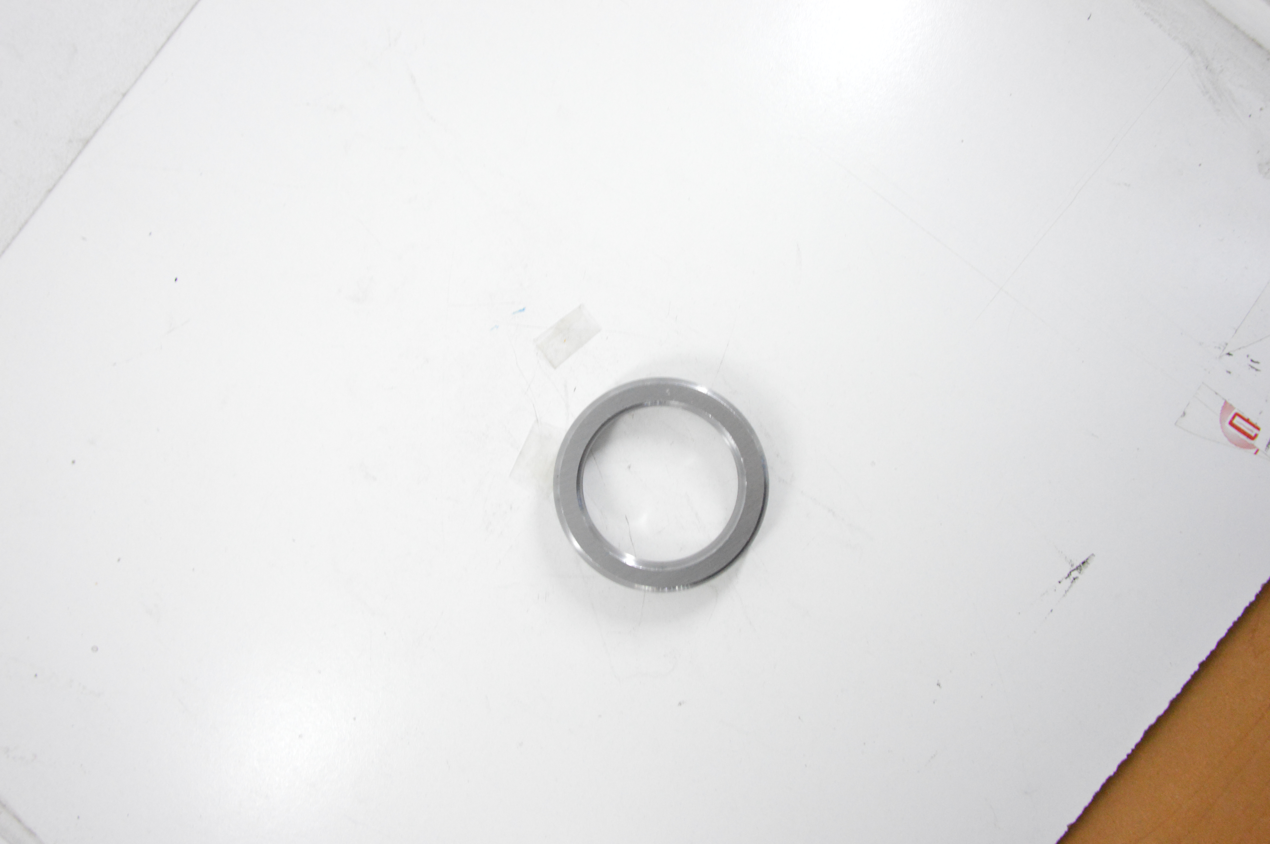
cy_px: 422
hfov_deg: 57.3
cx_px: 635
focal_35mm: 33
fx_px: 1163
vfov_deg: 39.9
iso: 3200
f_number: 8
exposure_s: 1/100
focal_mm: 22
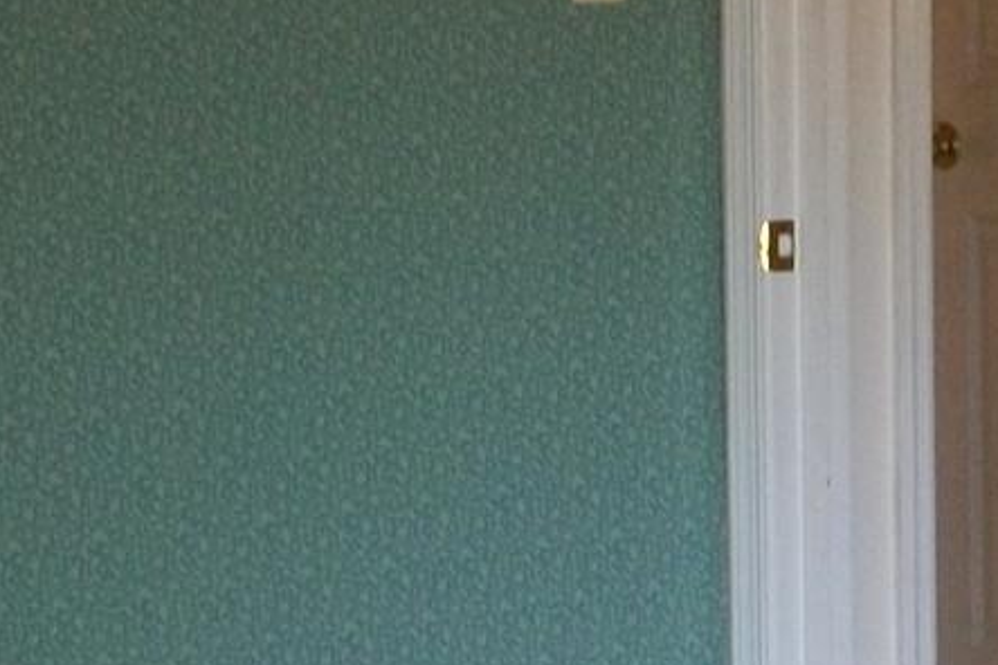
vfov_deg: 8.2
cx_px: 1169
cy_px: 337
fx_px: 4657
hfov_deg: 12.0
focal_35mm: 168
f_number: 3.1
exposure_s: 1/30
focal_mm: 6.3
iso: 160
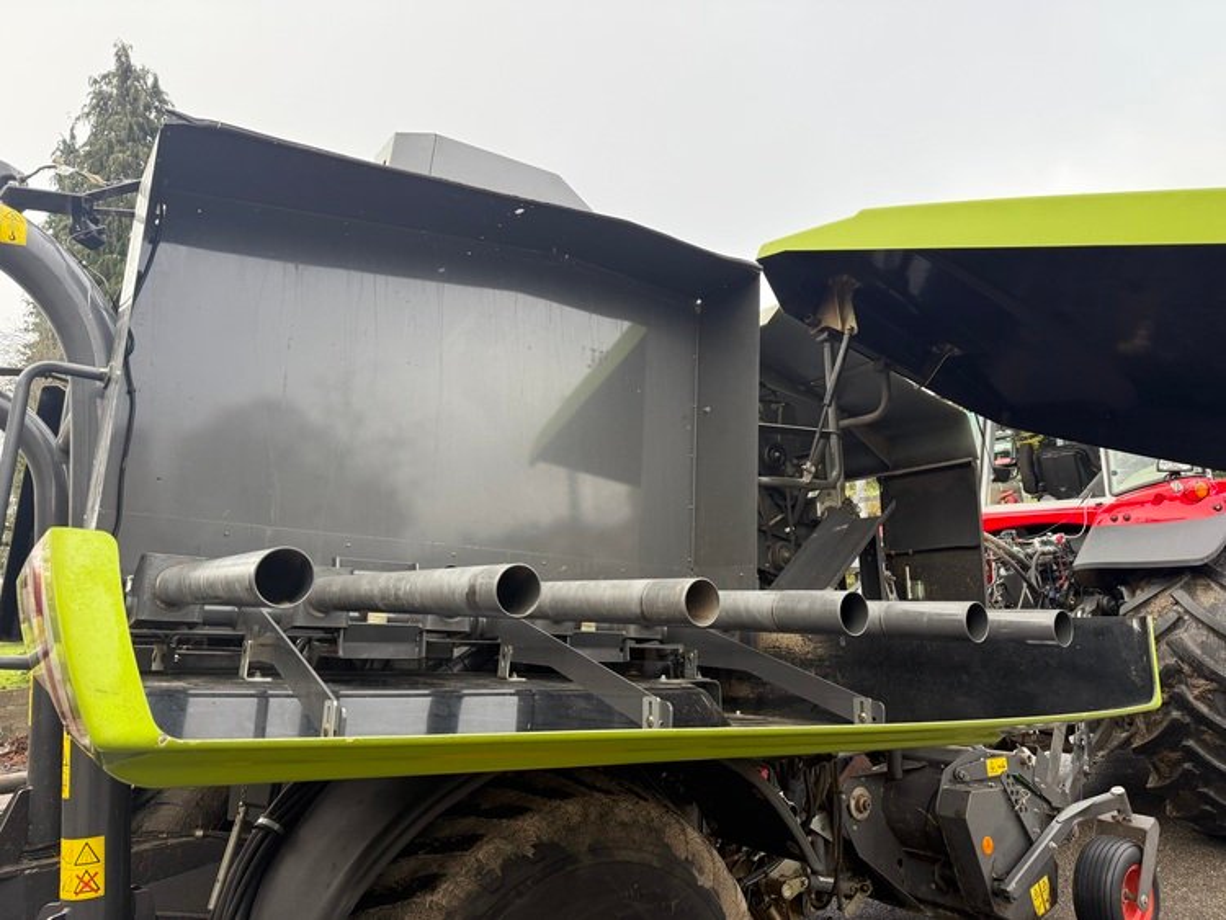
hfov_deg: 71.6
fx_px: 850
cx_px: 613
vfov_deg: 56.8
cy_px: 460
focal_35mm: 24
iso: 125
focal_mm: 6.76
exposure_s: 1/233
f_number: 1.78
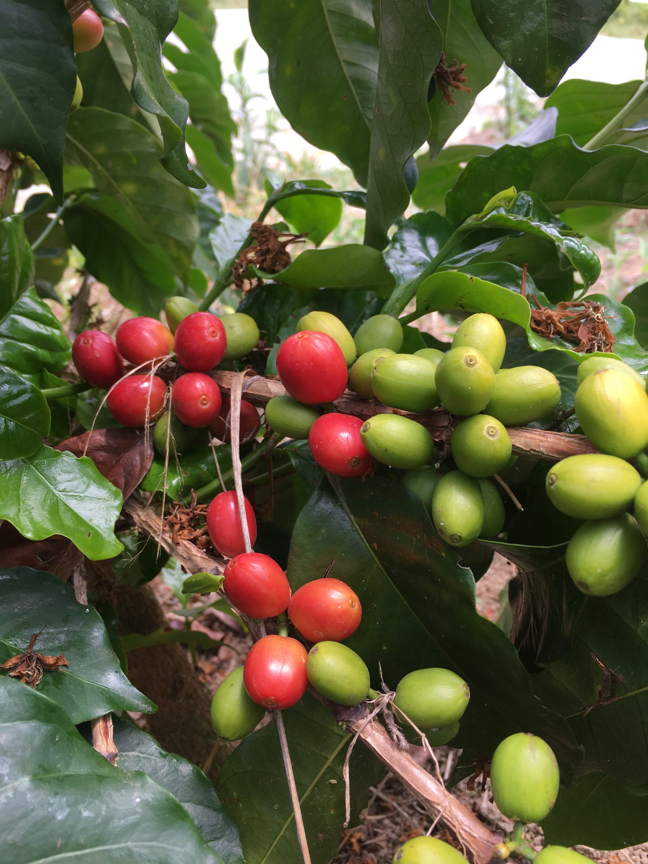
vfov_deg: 61.7
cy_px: 432
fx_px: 724
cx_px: 324
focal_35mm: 29
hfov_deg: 48.2
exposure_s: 1/247
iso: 25
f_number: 2.2
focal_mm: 4.15
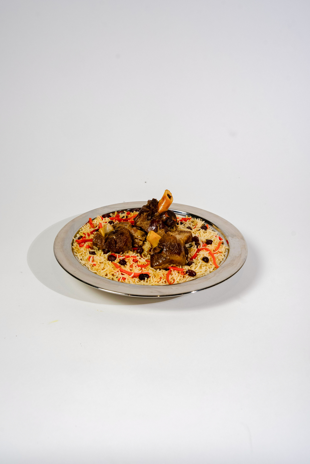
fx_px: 645
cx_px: 155
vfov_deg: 39.6
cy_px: 232
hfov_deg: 27.0
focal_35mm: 50
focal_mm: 50
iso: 640
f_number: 9
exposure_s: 1/100
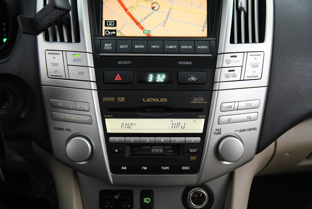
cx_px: 156
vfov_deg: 35.1
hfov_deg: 50.7
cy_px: 104
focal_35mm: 38
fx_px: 329
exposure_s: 1/30
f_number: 4
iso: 4000
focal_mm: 38
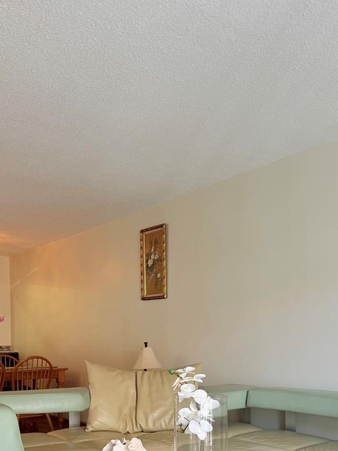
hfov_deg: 36.0
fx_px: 521
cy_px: 358
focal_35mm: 40
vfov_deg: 44.6
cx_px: 166
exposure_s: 1/120
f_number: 1.78
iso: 125
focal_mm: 6.76
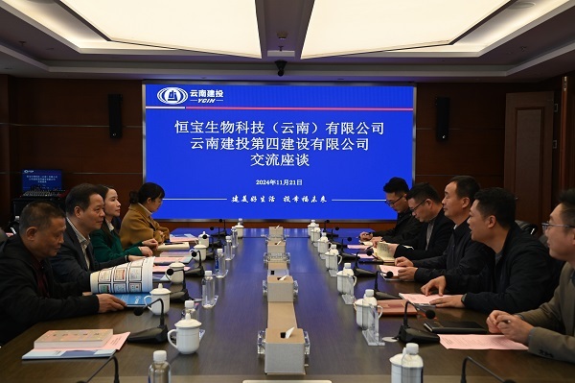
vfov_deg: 31.8
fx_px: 670
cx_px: 288
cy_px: 192
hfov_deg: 46.4
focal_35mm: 42
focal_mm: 42
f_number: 7.1
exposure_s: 1/160
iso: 1250
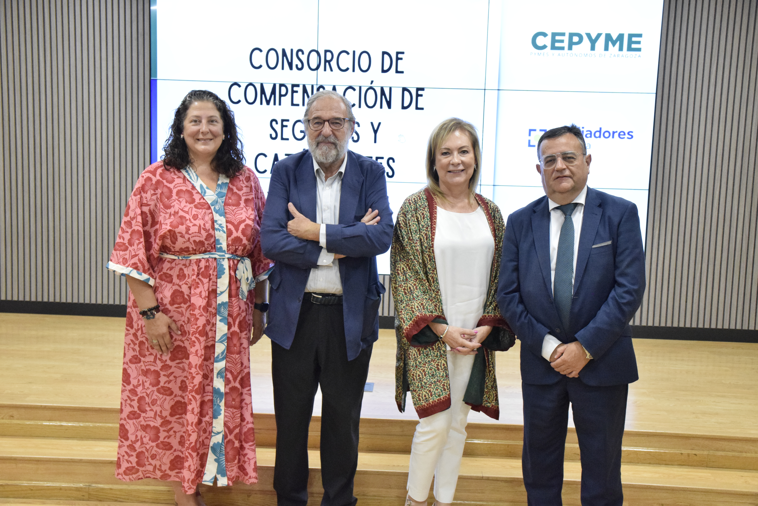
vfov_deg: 28.9
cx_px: 379
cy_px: 253
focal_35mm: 46
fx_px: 979
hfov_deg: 42.3
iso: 4000
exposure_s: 1/200
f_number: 7.1
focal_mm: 31
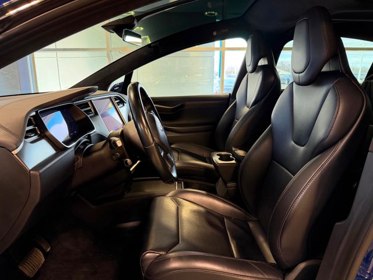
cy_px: 140
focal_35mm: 24
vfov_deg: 56.8
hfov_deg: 71.6
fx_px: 259
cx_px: 186
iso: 250
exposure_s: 1/60
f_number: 1.78
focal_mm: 6.76
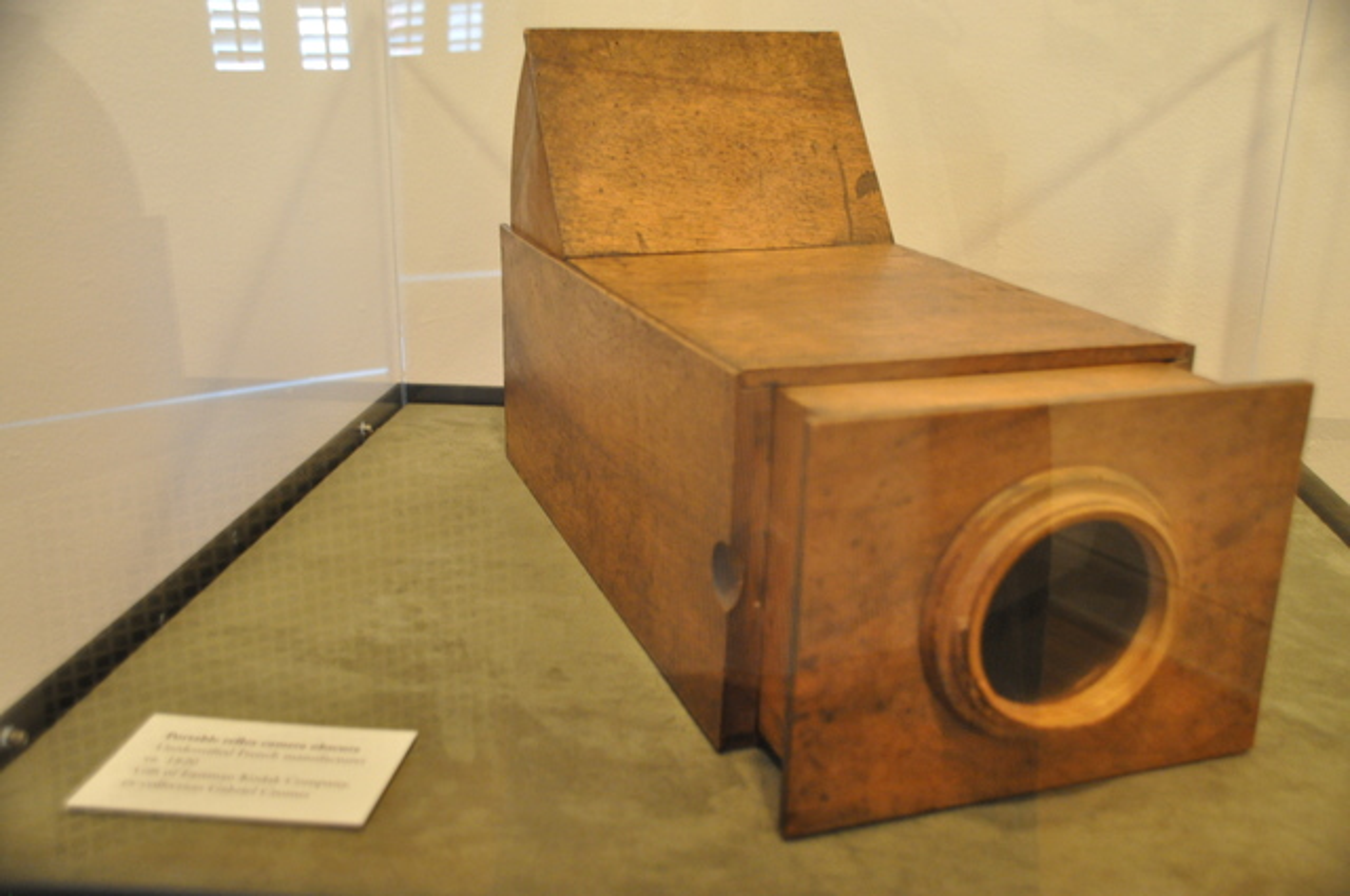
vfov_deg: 34.1
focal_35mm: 39
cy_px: 448
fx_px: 1461
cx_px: 675
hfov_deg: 49.6
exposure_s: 1/13
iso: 1600
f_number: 3.8
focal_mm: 26
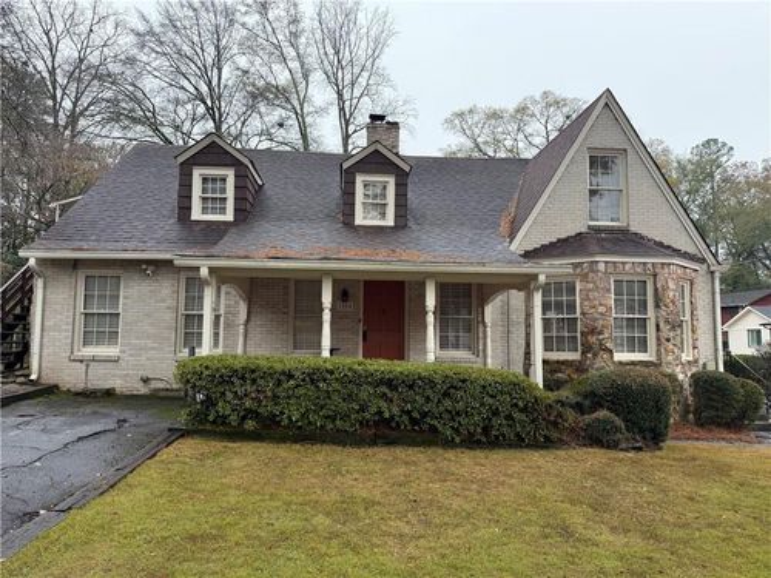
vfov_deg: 56.8
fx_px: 535
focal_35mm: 24
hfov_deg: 71.6
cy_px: 289
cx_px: 386
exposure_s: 1/464
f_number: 1.78
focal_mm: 6.76
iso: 100
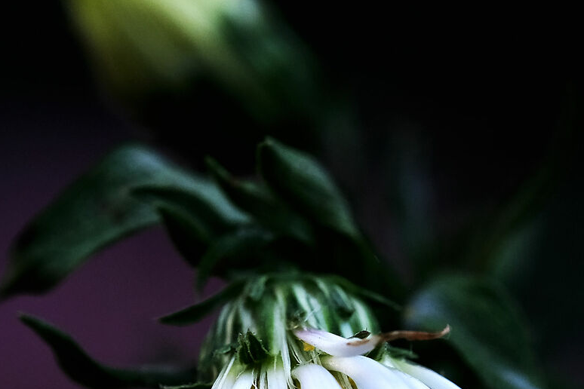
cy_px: 355
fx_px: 6034
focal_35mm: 372
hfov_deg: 5.5
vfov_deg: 3.7
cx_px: 361
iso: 800
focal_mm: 80
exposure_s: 1/125
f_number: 8
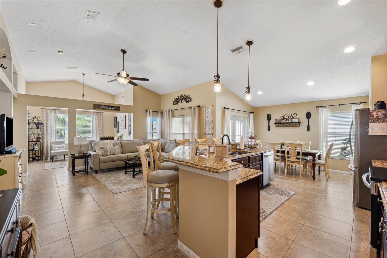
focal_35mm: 14
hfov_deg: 104.3
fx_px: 150
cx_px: 194
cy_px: 129
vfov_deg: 81.2
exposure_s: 1/13
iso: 400
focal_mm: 14
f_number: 8
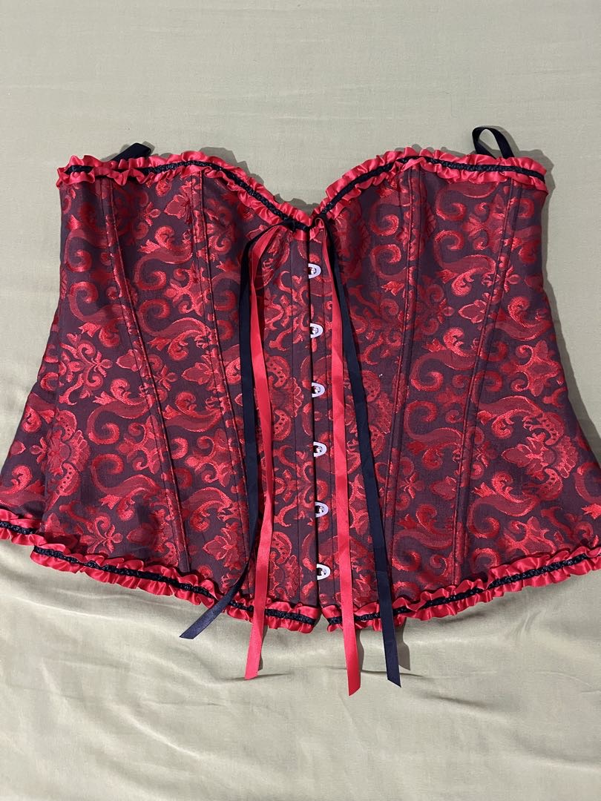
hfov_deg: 53.1
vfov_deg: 67.3
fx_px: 602
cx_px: 300
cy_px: 400
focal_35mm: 26
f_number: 1.6
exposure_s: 1/25
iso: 500
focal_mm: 5.1
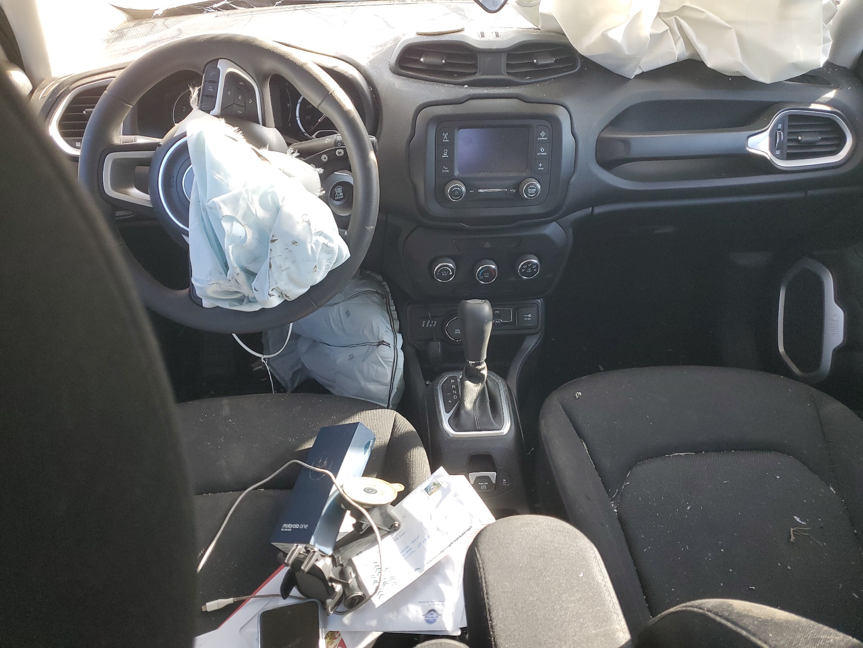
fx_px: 648
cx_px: 432
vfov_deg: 53.1
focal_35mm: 26
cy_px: 324
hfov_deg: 67.3
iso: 79
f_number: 1.5
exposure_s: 1/120
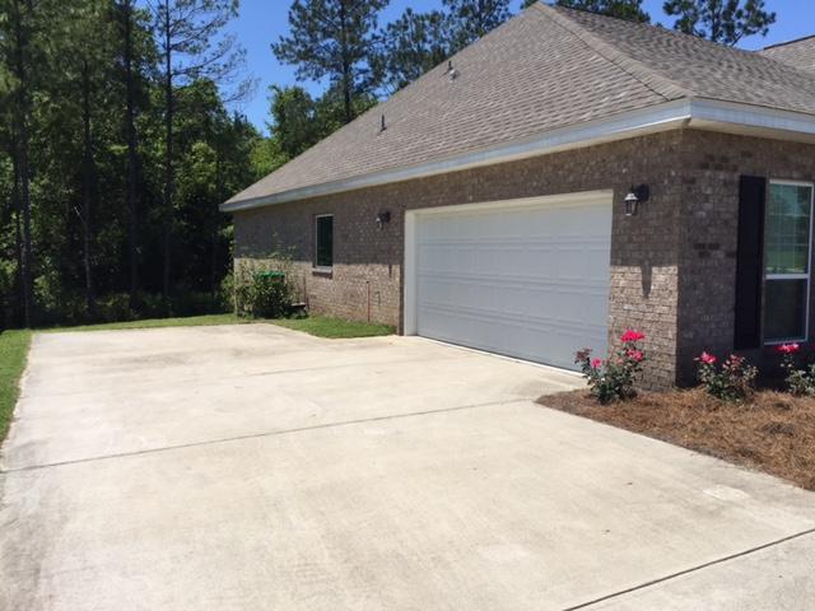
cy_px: 306
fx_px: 683
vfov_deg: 48.2
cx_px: 408
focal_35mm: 29
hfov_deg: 61.7
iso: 32
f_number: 2.2
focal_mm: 4.15
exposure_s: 1/2326
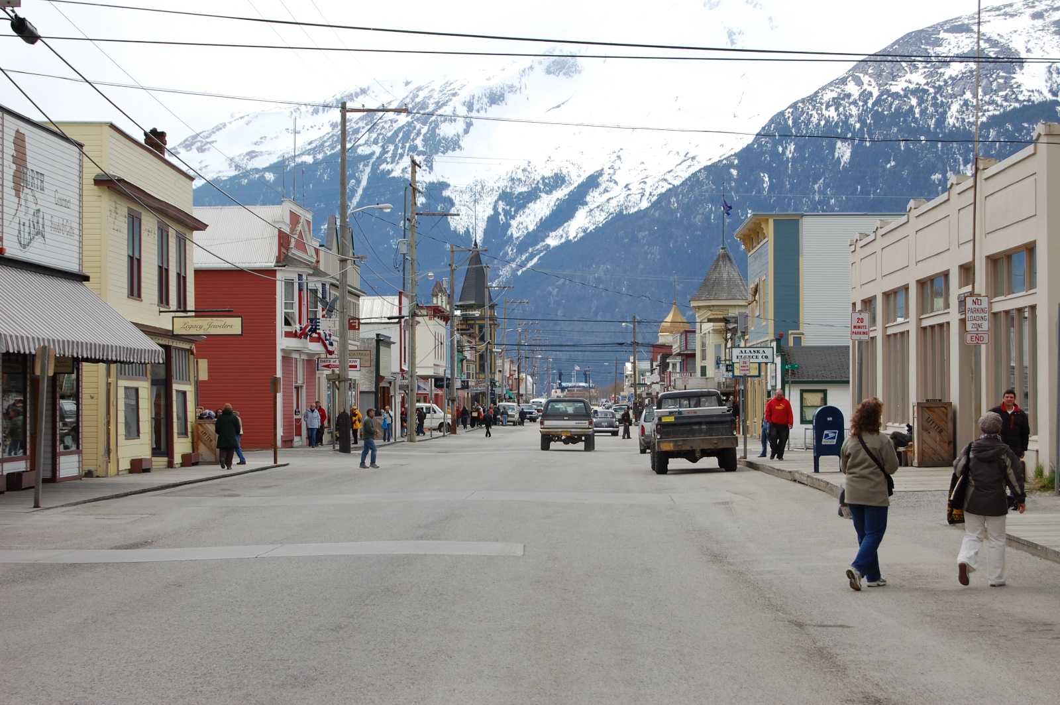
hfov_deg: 24.6
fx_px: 2426
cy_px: 352
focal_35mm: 82
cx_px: 530
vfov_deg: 16.5
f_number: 9
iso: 200
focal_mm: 55
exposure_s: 1/320
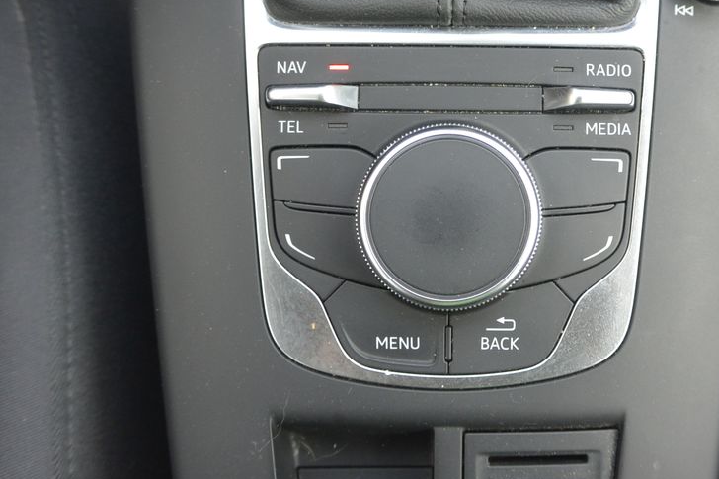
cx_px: 490
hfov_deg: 49.7
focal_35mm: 38
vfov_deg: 34.7
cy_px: 157
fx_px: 759
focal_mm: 10
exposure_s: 1/125
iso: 400
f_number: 3.5
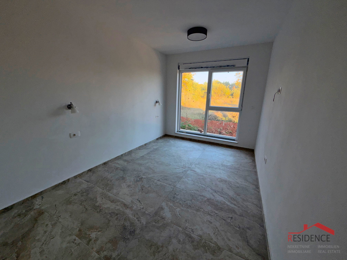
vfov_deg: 85.7
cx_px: 174
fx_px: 140
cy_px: 130
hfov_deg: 102.1
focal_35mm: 14
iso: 20
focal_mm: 2.22
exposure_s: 1/121
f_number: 2.2
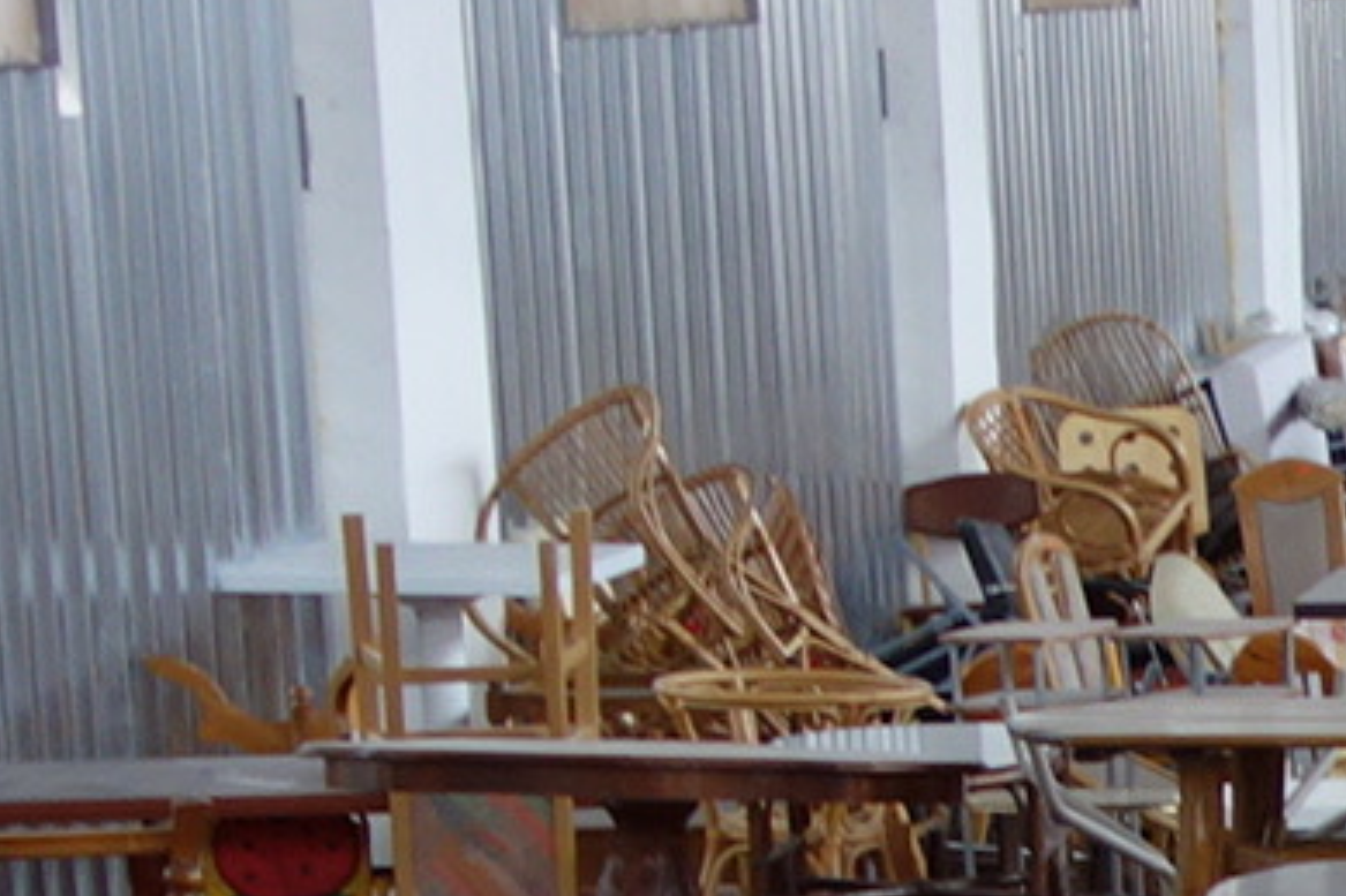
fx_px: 7362
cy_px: 1484
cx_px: 2675
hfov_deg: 9.7
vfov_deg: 6.8
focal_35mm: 197
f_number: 1.8
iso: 125
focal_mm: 10.4
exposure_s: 1/30
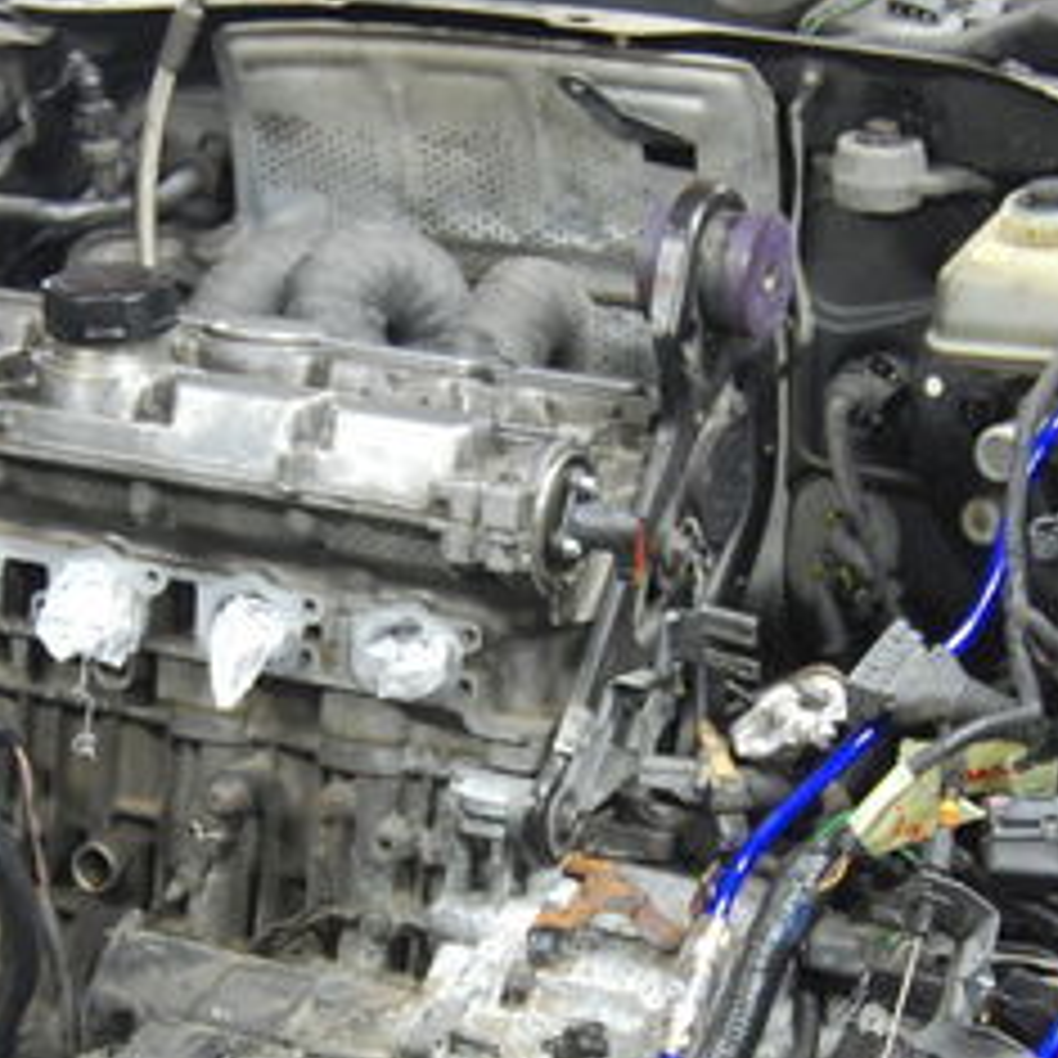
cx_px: 464
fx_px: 3596
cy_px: 684
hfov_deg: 16.7
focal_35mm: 104
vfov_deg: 16.7
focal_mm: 30
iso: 800
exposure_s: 1/13
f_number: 4.2
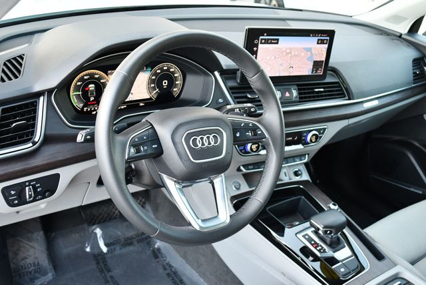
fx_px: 426
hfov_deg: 53.1
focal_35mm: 36
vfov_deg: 36.9
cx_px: 213
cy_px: 142
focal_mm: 18
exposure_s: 1/125
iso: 900
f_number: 3.5
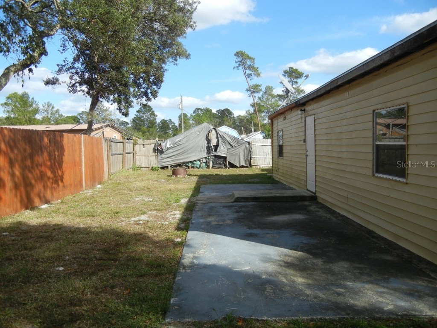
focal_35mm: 30
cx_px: 218
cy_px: 164
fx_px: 379
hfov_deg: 60.0
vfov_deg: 46.8
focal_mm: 5.4
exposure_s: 1/279
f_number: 7
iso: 160
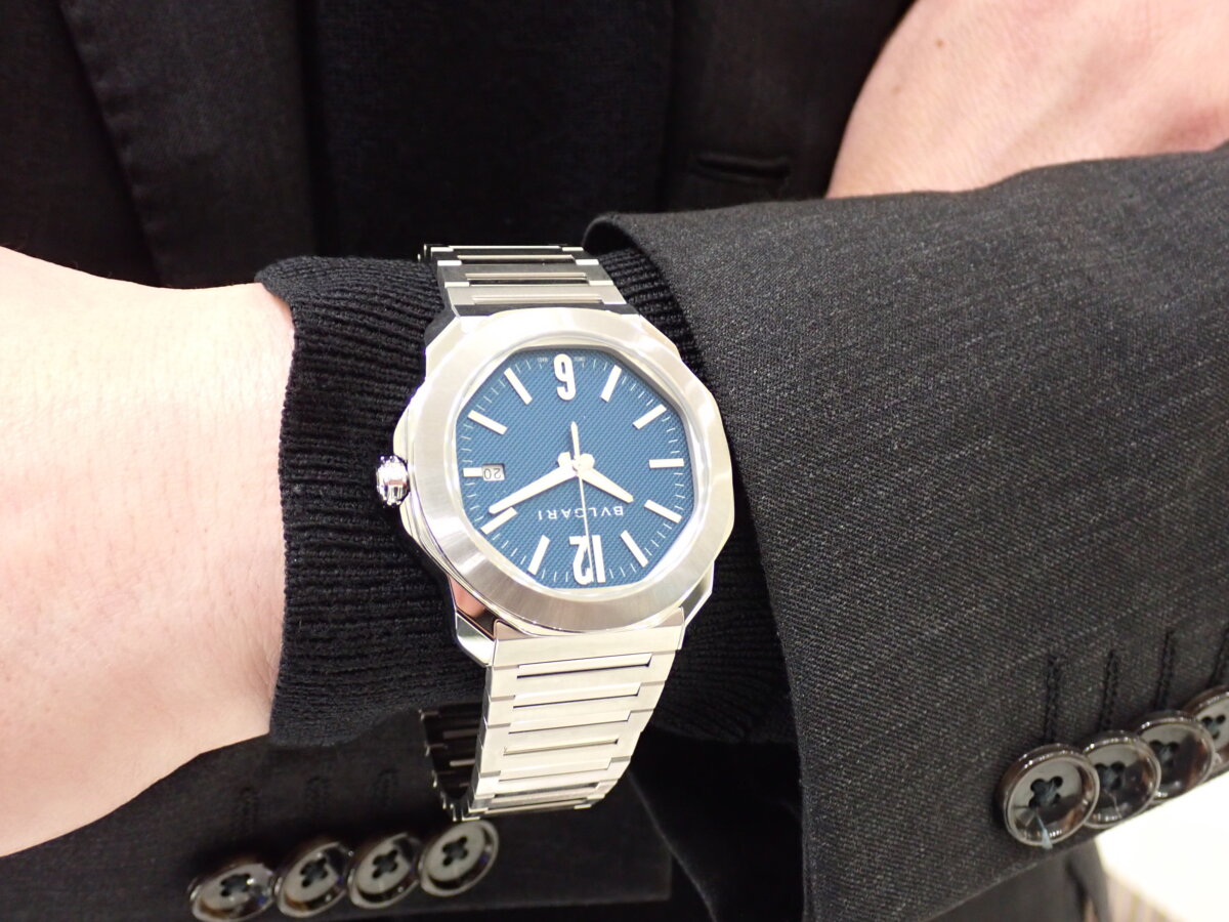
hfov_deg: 40.4
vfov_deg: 30.9
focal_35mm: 47
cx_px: 614
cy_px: 461
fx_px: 1669
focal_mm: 8.4
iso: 640
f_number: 3.1
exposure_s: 1/50
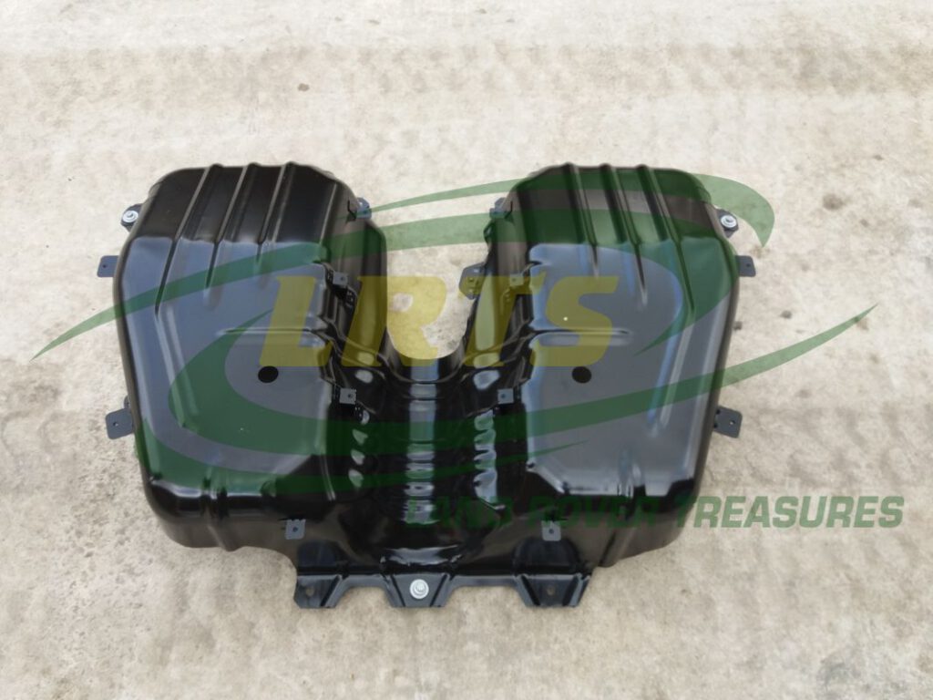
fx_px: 755
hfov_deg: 63.4
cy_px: 350
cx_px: 466
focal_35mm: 28
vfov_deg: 49.7
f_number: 1.9
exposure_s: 1/201
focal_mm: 3.7
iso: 64
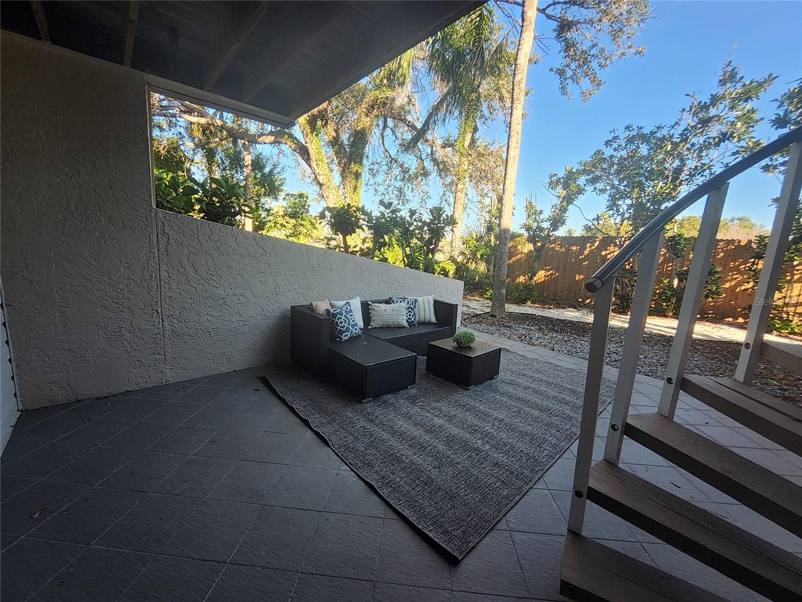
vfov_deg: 90.0
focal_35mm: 13
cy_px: 301
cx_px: 401
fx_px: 301
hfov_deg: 106.2
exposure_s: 1/123
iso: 32
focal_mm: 1.13
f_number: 2.2
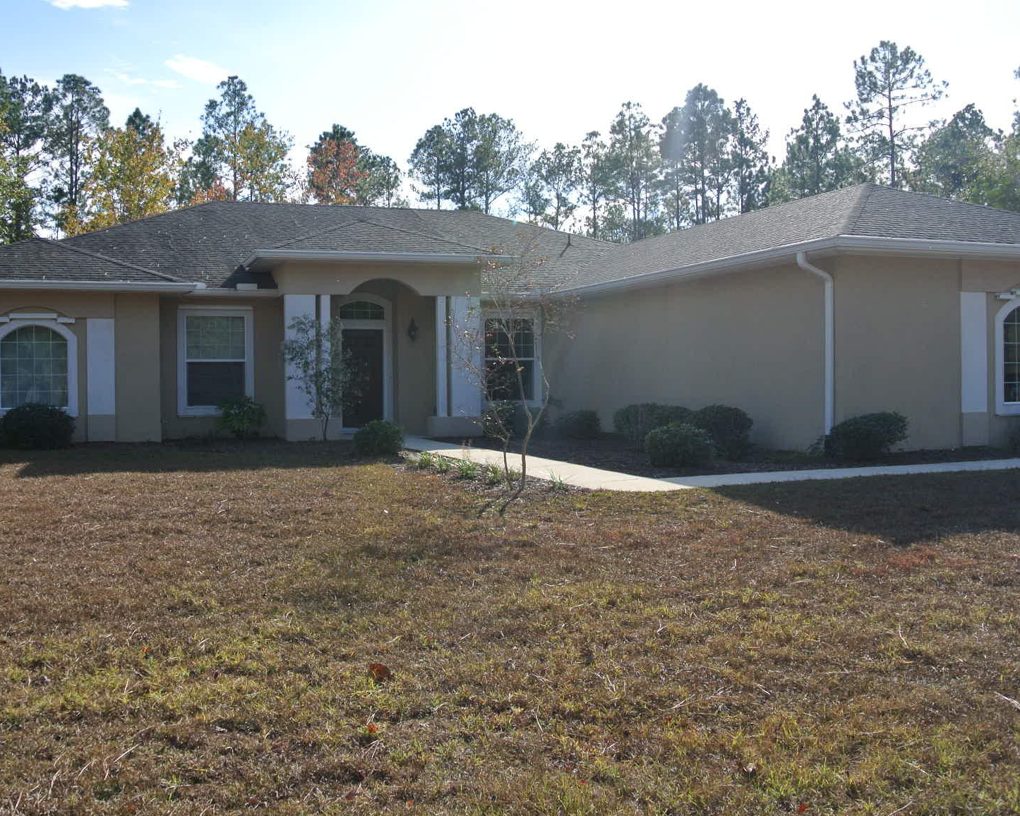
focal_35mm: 34
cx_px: 426
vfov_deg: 43.3
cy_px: 378
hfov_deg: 52.6
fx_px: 1026
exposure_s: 1/640
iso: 100
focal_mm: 10
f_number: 4.5
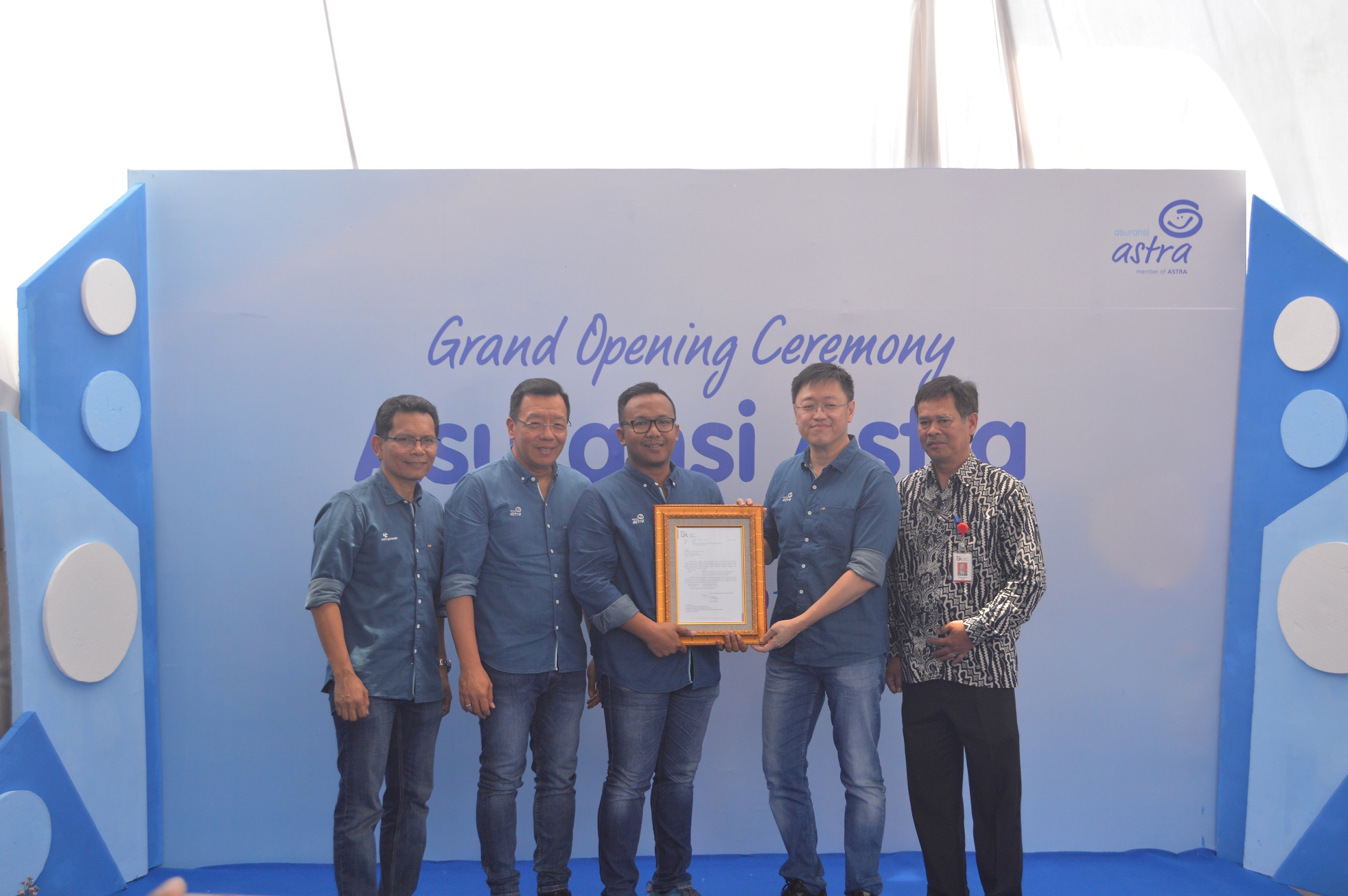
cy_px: 448
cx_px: 674
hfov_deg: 43.6
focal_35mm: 45
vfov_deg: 29.8
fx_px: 1684
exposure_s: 1/160
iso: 400
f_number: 5.6
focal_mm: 30
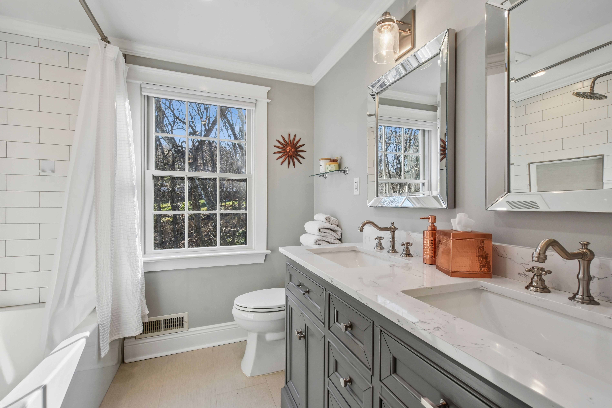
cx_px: 306
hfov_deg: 100.4
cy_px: 204
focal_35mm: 15
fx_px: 255
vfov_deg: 77.3
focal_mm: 10
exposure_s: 1/60
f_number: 8
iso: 500
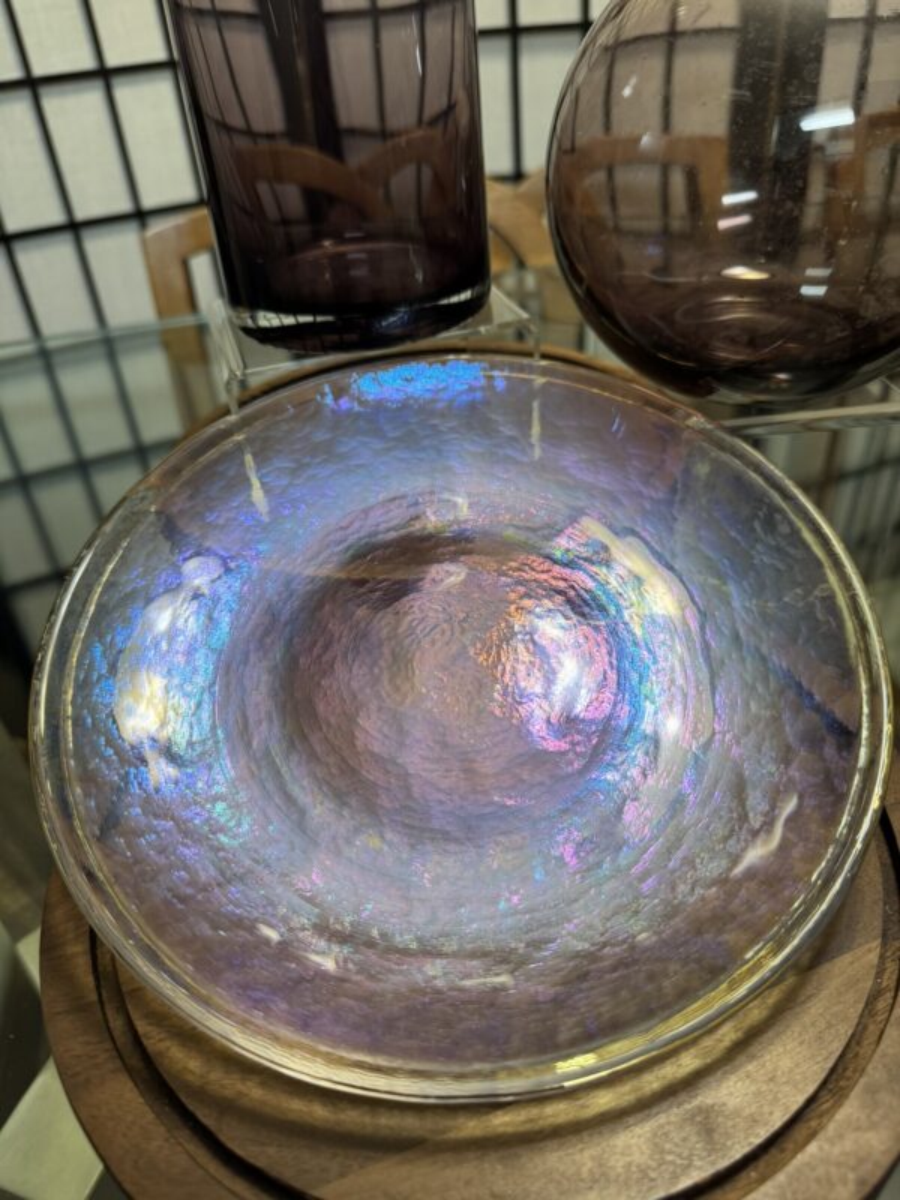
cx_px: 450
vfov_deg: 71.6
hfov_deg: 56.8
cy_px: 600
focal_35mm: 24
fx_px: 832
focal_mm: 6.76
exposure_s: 1/60
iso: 250
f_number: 1.78
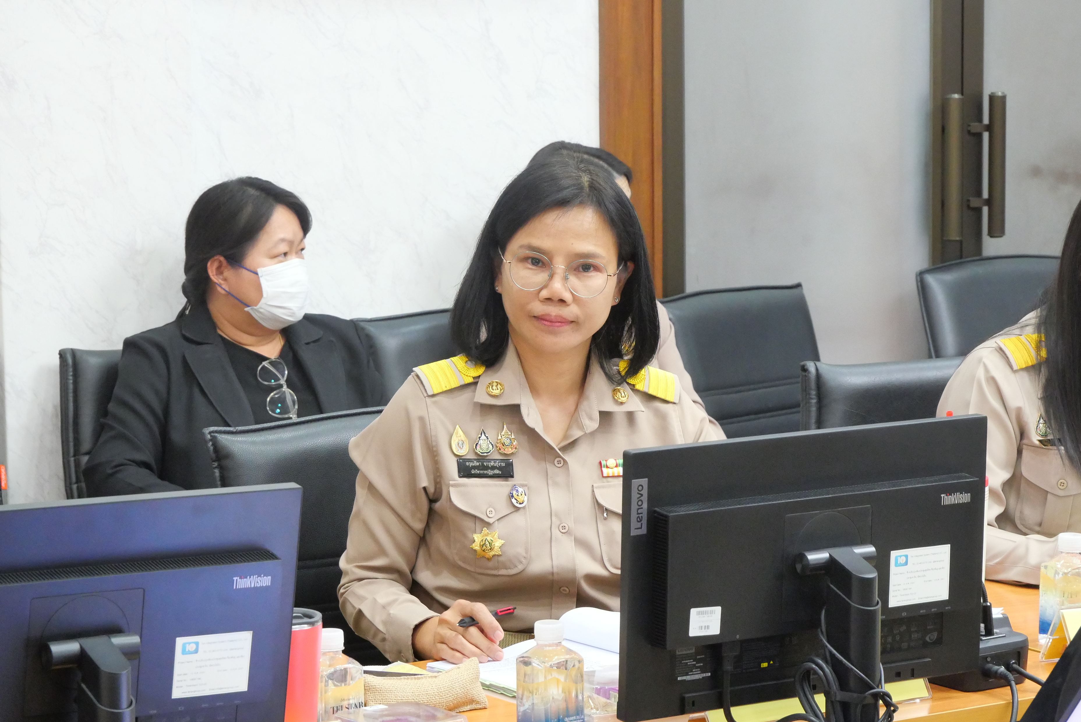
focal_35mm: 114
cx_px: 540
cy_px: 361
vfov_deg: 12.0
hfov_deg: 17.9
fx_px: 3425
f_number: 7.1
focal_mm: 55
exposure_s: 1/15
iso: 3200
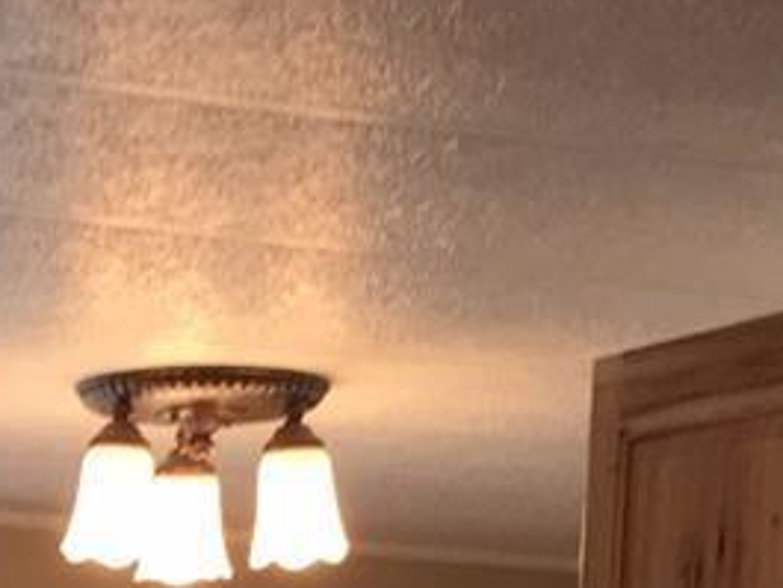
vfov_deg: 8.3
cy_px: 1436
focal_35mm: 164
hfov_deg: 11.7
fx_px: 3711
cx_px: -281
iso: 50
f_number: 2.2
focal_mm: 4.15
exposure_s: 1/120
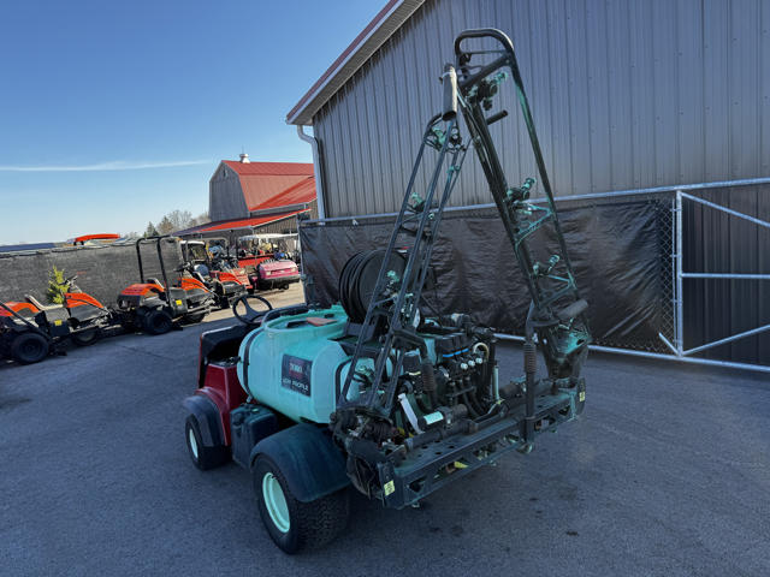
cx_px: 385
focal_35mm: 24
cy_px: 288
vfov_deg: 56.8
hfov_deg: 71.6
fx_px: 534
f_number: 1.78
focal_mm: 6.76
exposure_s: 1/822
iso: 80
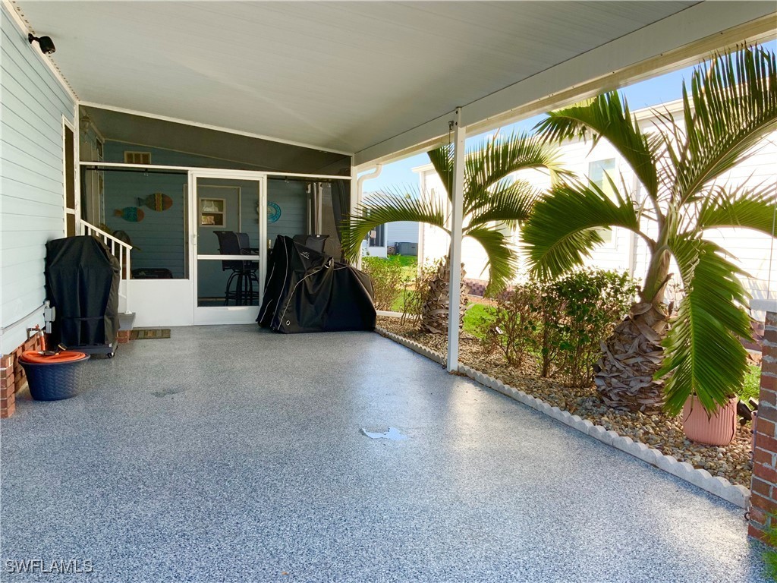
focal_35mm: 29
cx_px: 388
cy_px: 292
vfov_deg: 48.2
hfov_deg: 61.7
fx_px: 651
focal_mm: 3
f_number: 1.8
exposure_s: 1/322
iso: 16
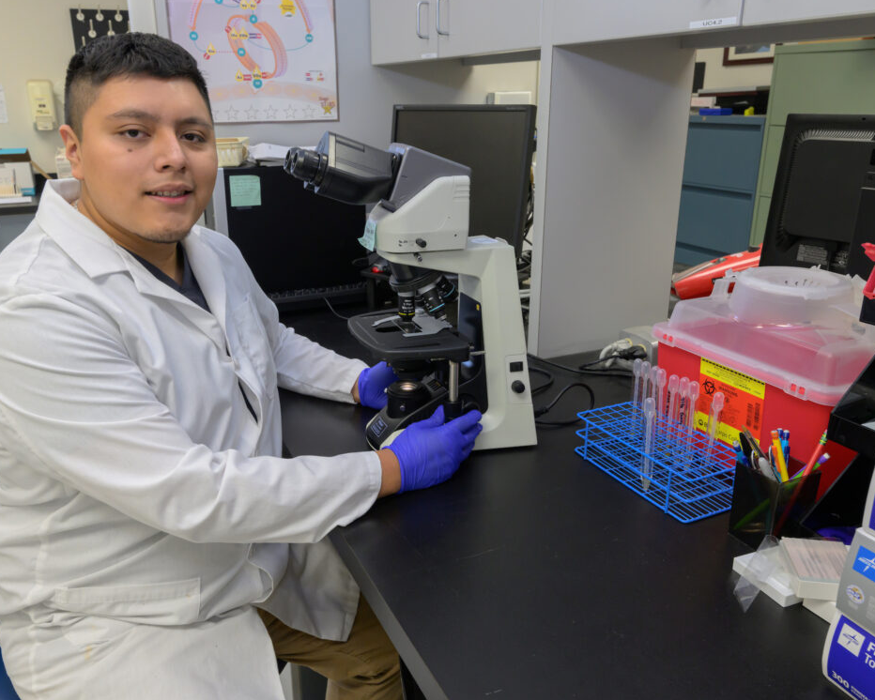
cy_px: 341
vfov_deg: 50.0
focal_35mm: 29
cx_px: 407
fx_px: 751
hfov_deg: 60.4
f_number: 10
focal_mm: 24
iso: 1250
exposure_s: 1/60
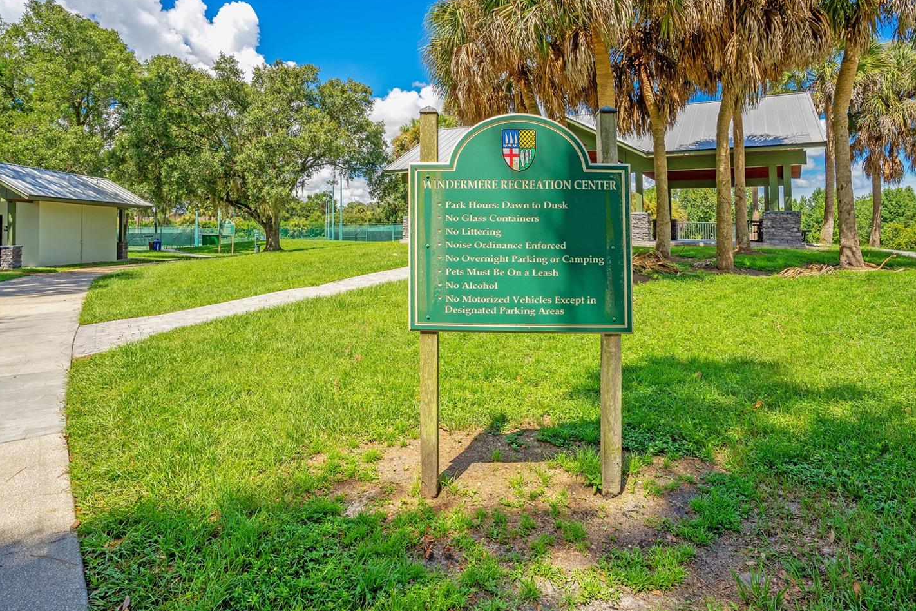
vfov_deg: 67.4
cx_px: 468
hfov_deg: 90.0
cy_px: 304
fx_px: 458
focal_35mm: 18
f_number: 10
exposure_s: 1/100
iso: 100
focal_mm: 16
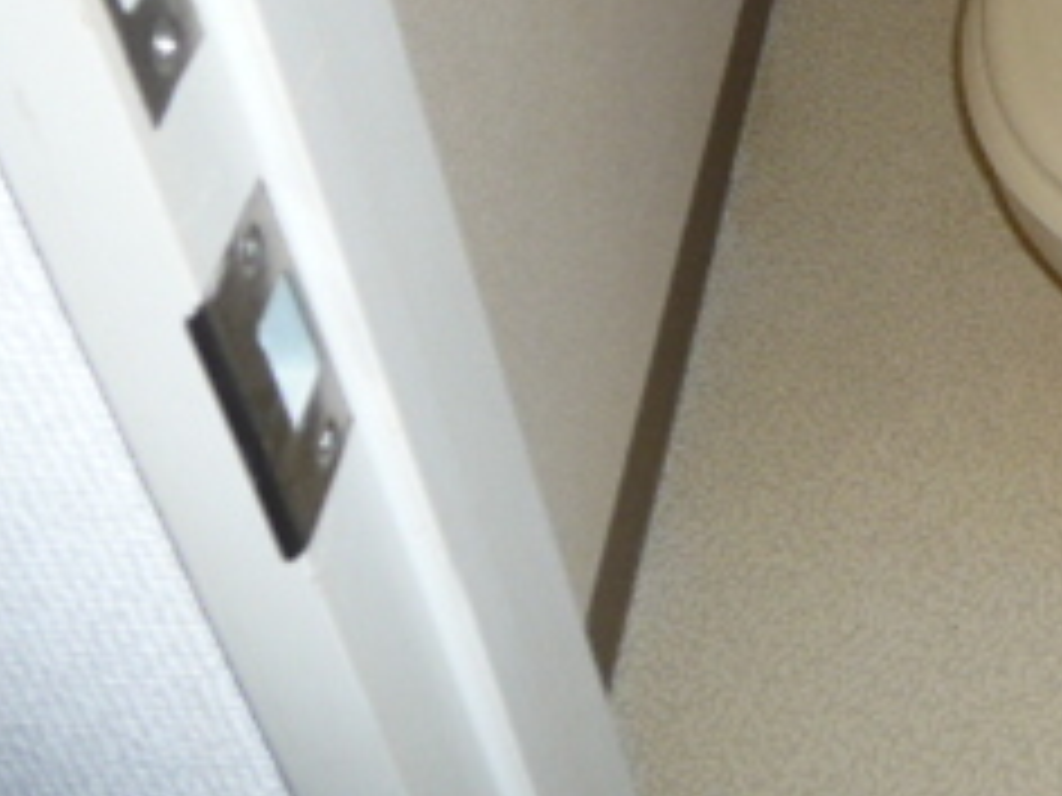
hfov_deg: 22.9
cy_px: -85
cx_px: 1377
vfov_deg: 18.6
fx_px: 2332
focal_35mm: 76
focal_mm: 4.6
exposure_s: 1/30
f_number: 2.8
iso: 100
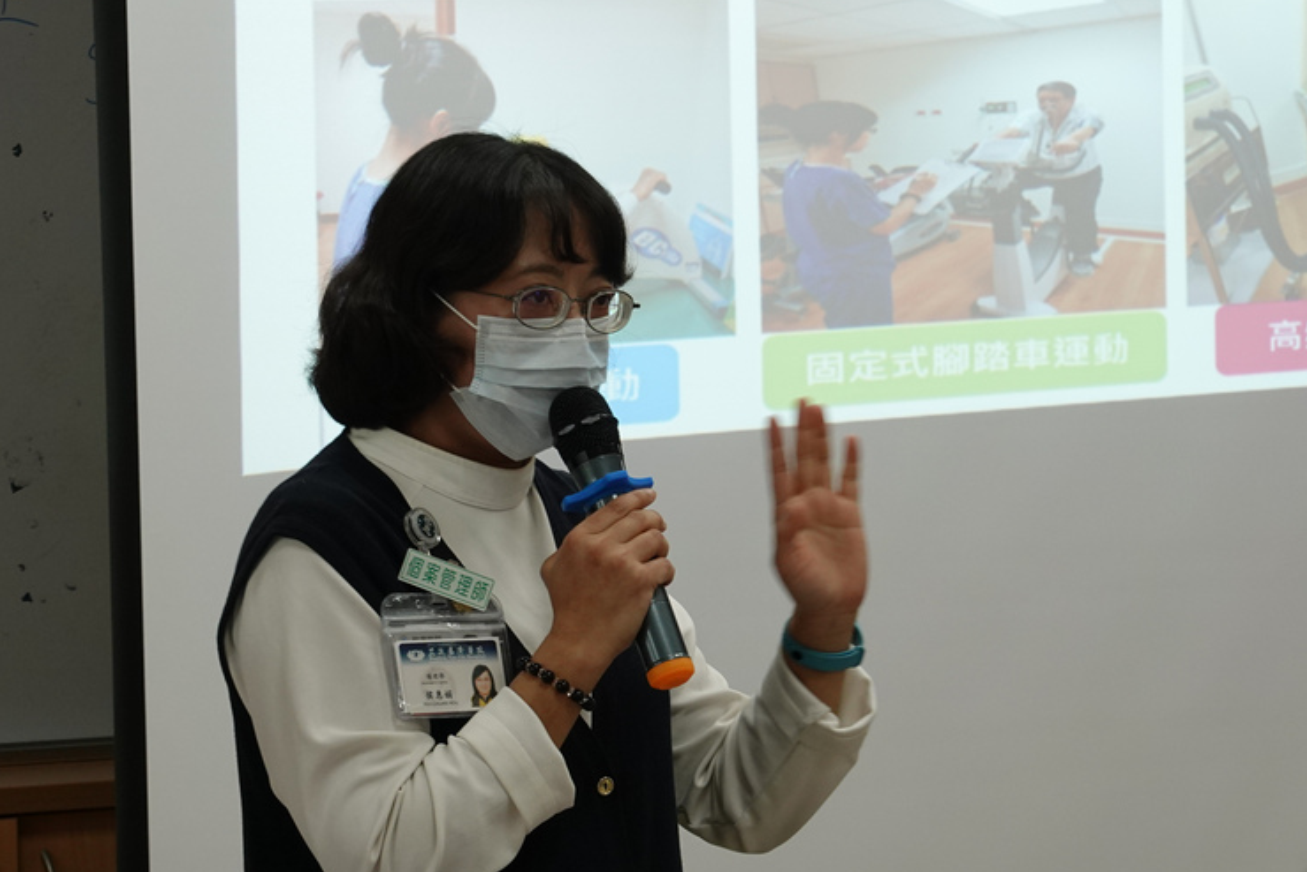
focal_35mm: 165
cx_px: 647
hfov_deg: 12.5
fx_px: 5991
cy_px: 367
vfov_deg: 8.3
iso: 400
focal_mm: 43.55
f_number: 4.5
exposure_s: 1/80
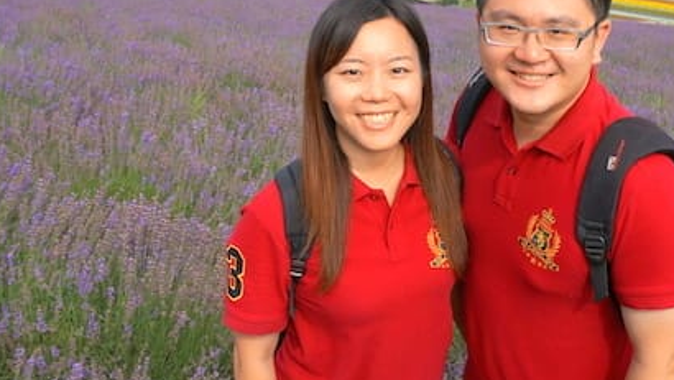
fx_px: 876
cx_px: 454
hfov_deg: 41.5
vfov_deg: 24.3
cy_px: 118
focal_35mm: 49
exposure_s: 1/640
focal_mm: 16
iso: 100
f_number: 5.6
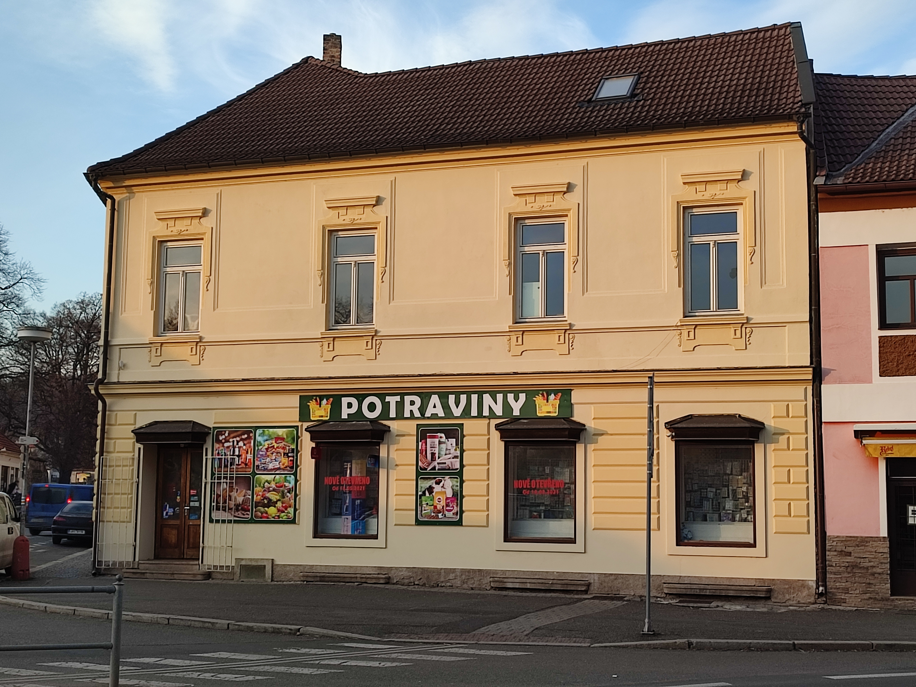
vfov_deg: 54.9
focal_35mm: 25
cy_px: 344
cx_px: 458
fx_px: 662
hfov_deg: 69.4
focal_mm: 6.04
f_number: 1.9
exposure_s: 1/107
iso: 50
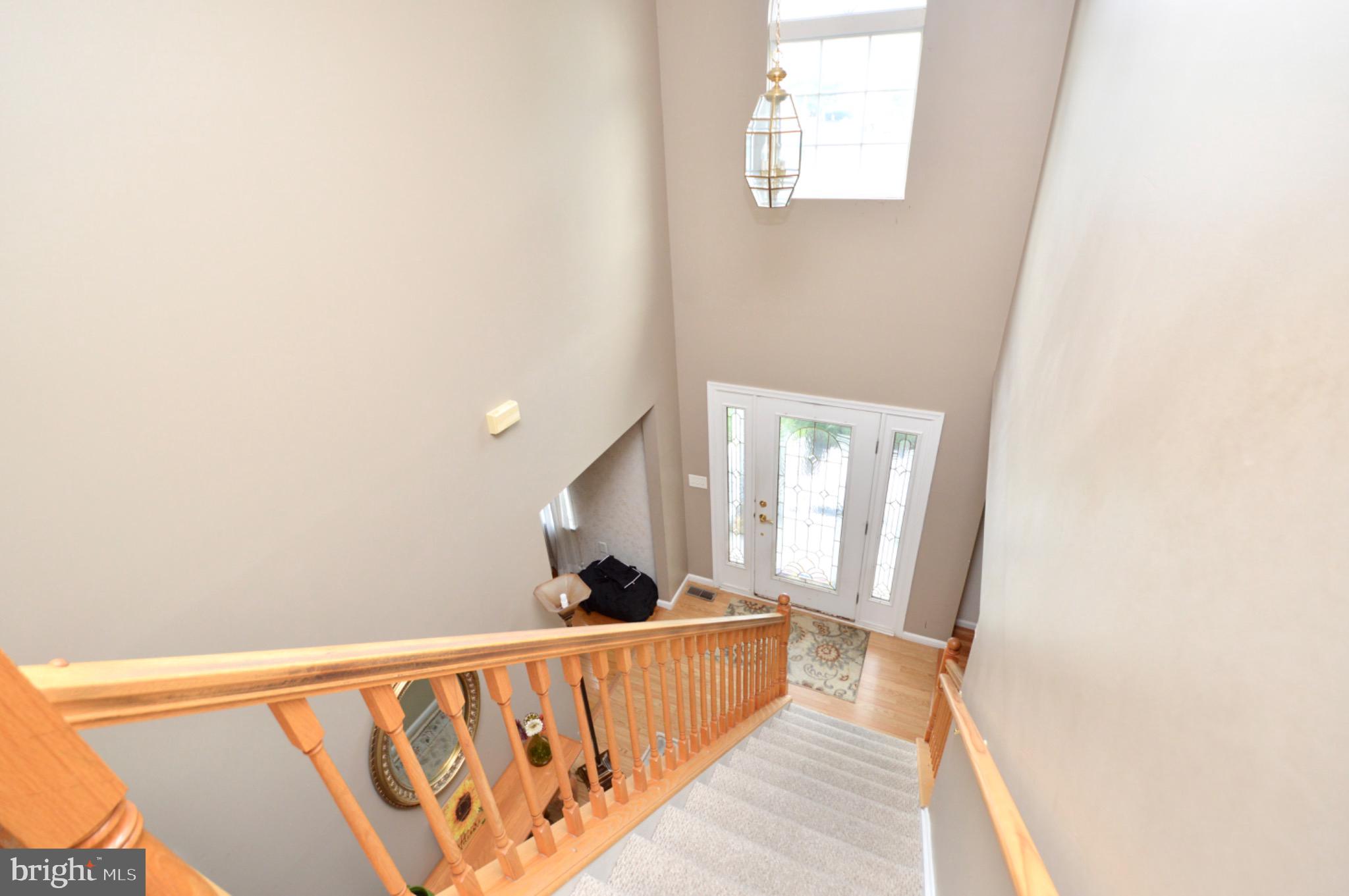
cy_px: 448
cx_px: 674
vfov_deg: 77.2
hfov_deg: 100.4
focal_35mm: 15
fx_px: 561
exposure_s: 1/80
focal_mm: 10
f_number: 4.5
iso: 400
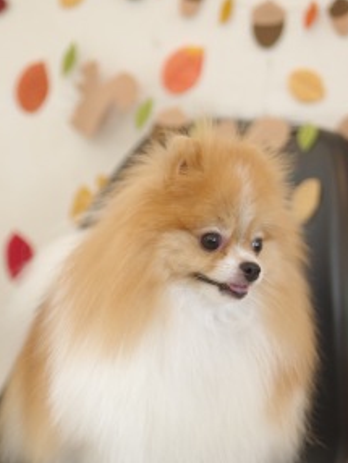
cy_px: 308
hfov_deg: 13.5
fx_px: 1472
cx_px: 186
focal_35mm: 110
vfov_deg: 17.8
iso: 800
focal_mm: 55
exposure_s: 1/100
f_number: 2.8
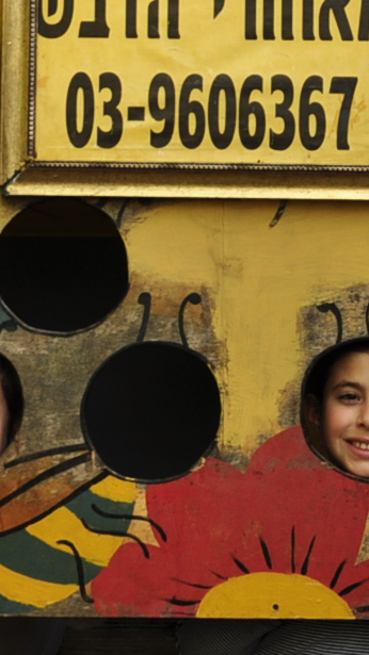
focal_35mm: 175
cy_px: -30
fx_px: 3044
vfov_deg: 12.1
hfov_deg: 6.9
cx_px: 270
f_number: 5.6
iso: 200
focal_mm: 32
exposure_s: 1/125
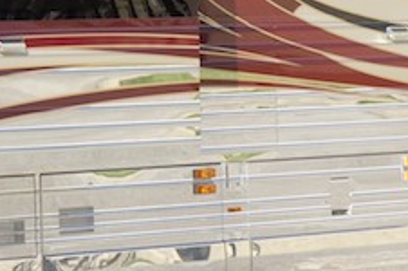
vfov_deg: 5.9
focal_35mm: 229
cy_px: -59
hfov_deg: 8.9
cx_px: -69
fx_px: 2592
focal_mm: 17.6
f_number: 5.6
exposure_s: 1/250
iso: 125
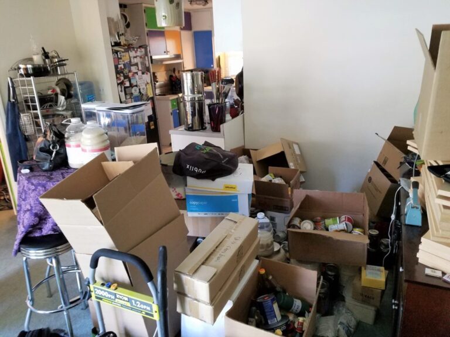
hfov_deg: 67.3
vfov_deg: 53.1
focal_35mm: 26
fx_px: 338
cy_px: 168
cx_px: 225
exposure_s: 1/24
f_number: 1.7
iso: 250
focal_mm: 4.2
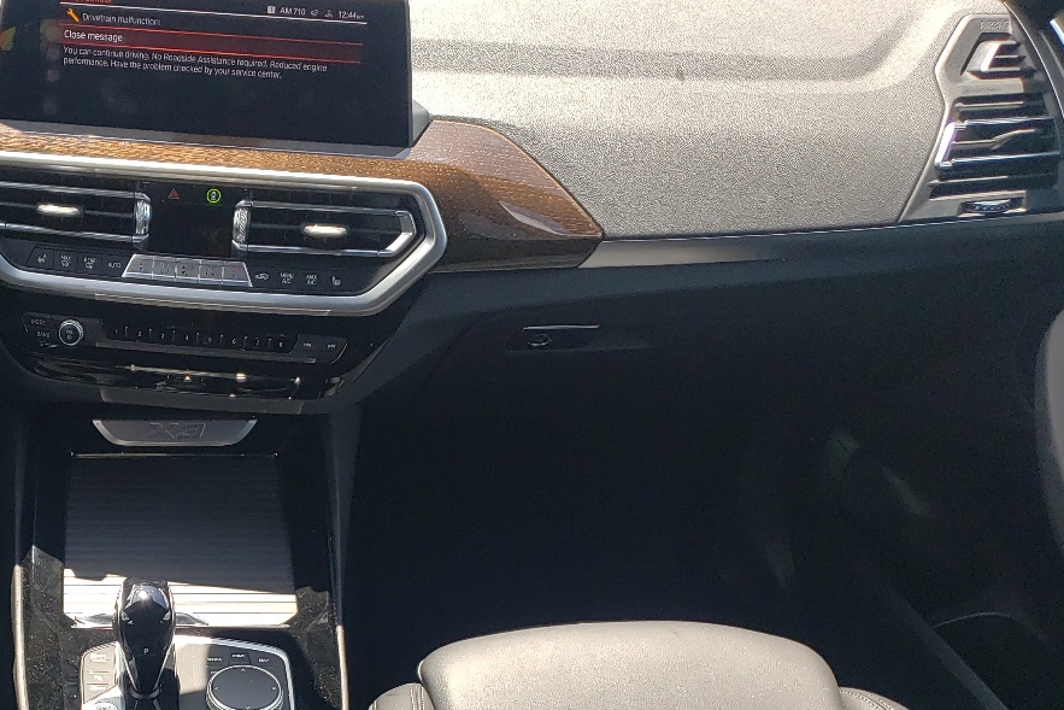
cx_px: 130
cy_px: 639
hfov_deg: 37.9
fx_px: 1448
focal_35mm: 49
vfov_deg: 26.6
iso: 50
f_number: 1.5
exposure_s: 1/455
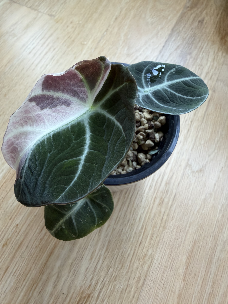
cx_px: 114
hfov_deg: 56.8
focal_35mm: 24
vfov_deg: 71.6
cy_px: 152
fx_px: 211
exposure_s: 1/60
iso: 200
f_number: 2.2
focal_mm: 2.22
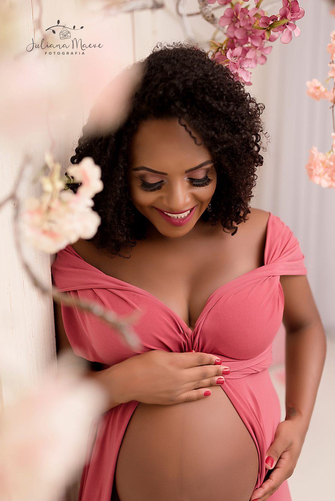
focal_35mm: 43
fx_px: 599
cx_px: 191
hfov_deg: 31.2
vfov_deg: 45.4
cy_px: 251
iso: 125
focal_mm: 35
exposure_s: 1/160
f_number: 2
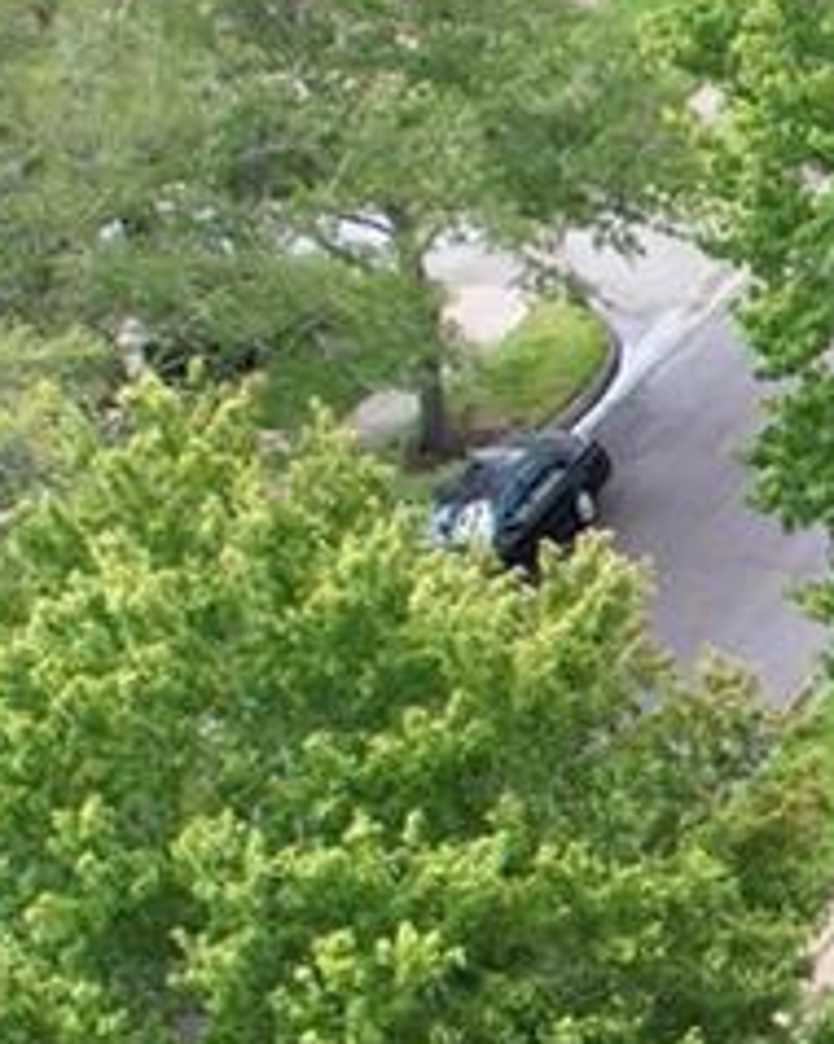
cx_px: 2607
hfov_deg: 8.8
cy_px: 1013
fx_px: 4294
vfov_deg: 13.7
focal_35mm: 139
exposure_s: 1/800
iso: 200
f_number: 2.8
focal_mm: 8.38
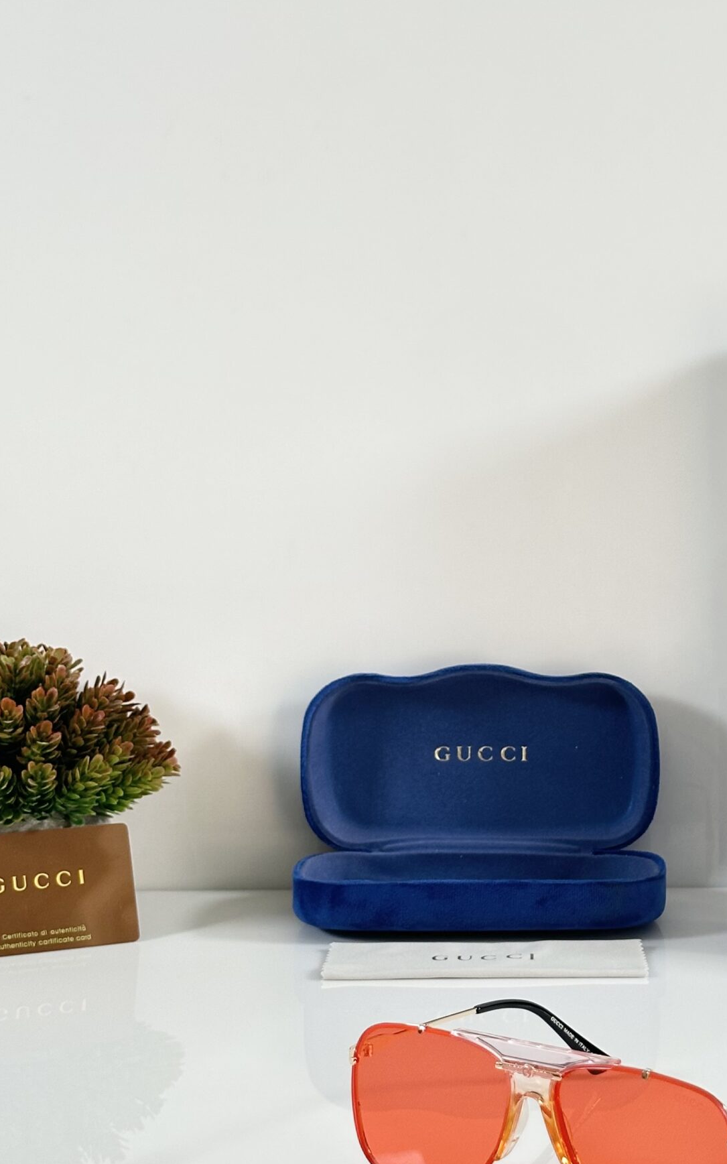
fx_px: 2379
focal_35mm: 75
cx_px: 573
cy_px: 651
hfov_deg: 17.2
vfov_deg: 27.5
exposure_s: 1/120
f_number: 1.78
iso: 80
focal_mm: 6.86
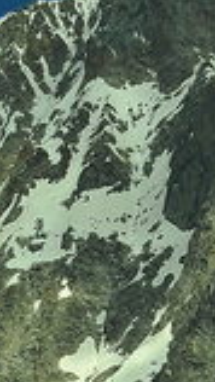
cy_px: 267
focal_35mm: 715
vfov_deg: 3.0
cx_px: -5
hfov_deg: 1.7
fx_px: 7239
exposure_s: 1/640
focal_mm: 180
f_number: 13
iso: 200
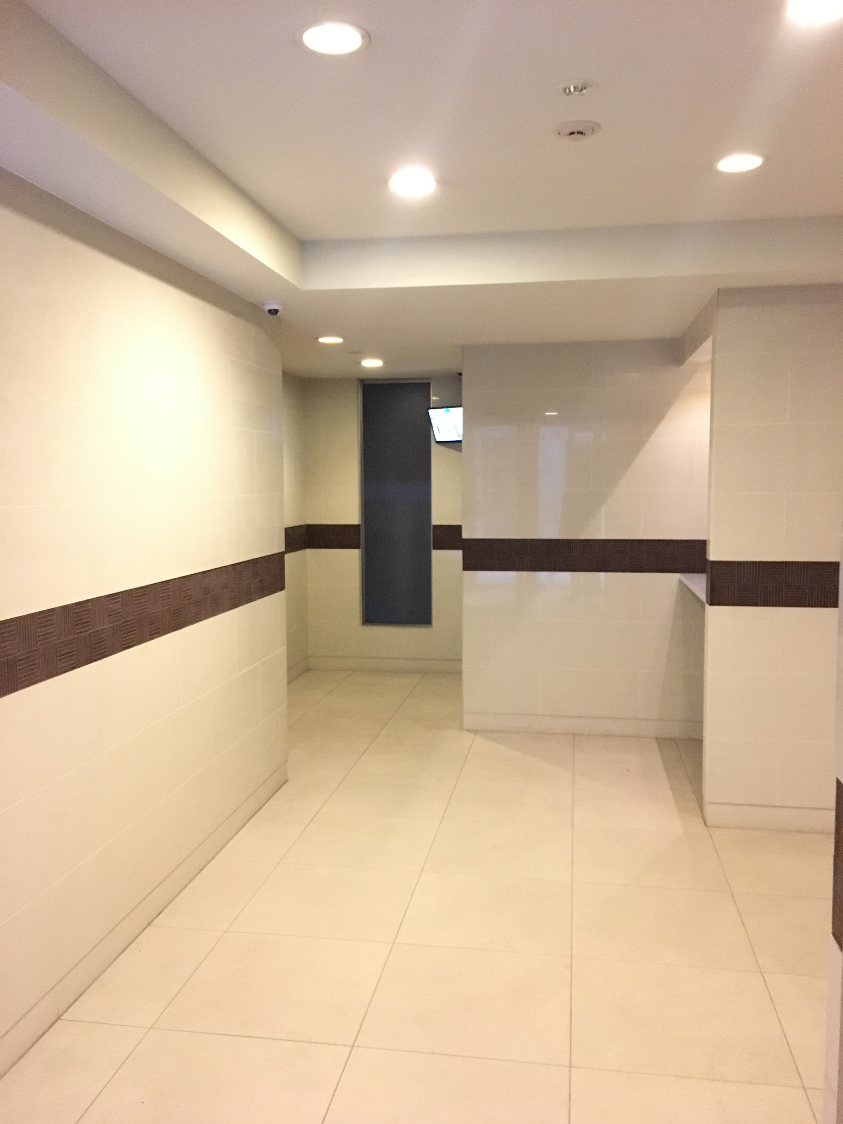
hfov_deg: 48.2
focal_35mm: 29
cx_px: 422
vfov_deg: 61.7
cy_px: 562
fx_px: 942
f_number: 2.2
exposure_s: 1/15
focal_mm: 4.15
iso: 320
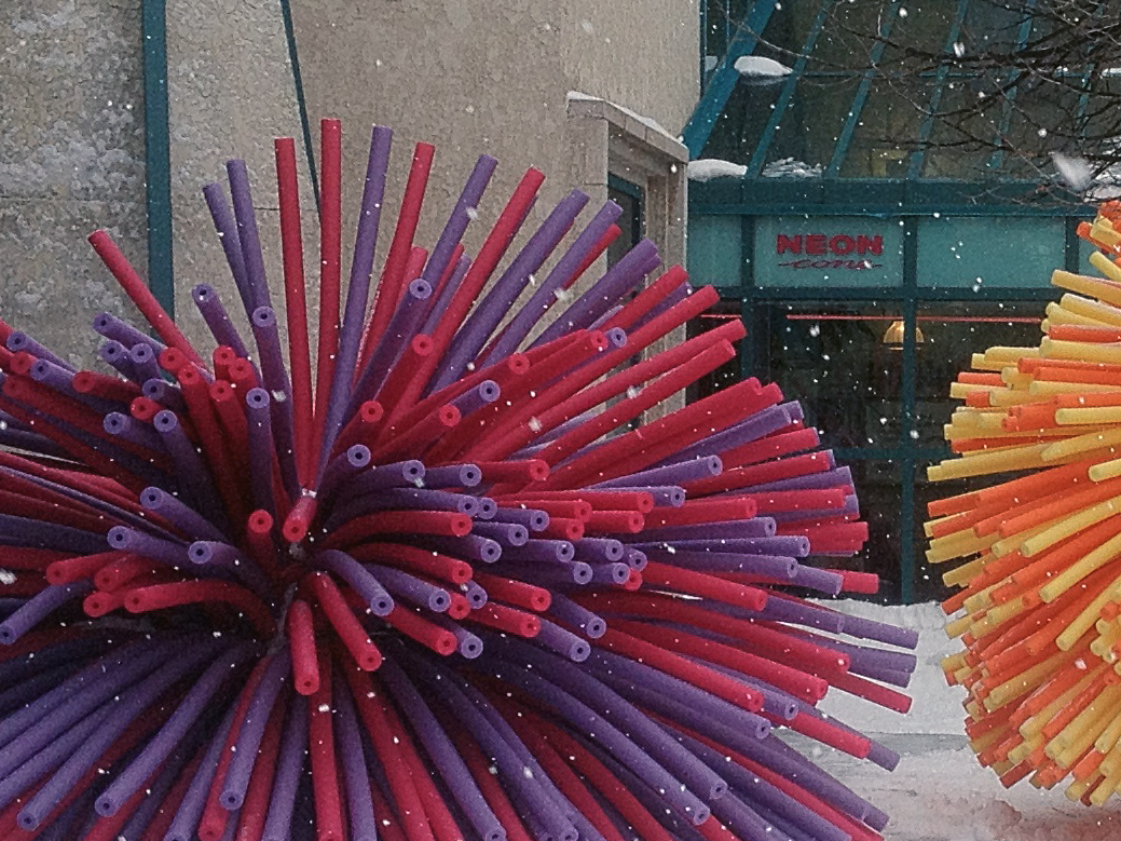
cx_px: 1170
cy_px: 486
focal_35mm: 110
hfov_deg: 17.4
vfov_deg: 13.5
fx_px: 3562
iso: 50
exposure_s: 1/421
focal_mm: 4.28
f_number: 2.4
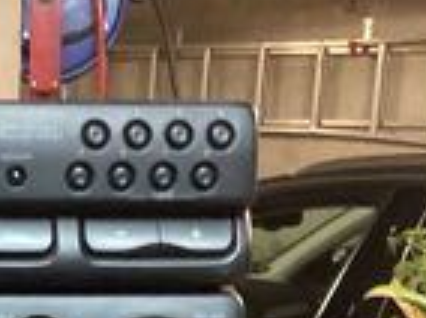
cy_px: 516
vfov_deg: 13.1
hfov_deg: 18.2
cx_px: -12
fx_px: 1290
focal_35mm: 105
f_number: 2.4
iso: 640
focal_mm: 3.3
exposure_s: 1/25
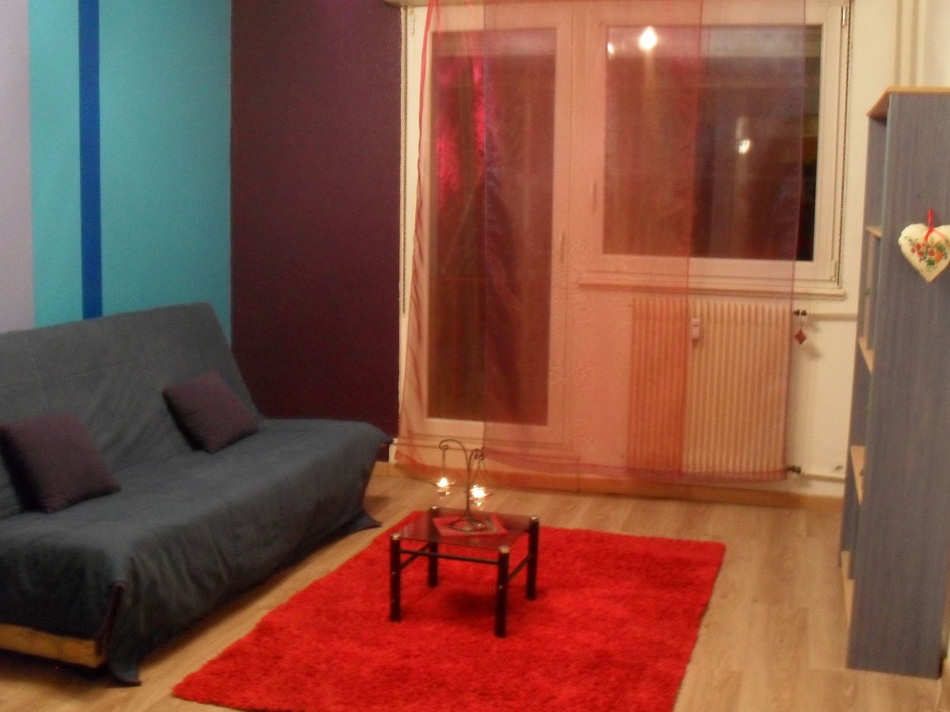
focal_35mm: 39
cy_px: 341
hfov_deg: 47.9
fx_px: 1070
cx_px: 460
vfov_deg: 36.8
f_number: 3.2
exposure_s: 1/8
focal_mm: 6.3
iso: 400
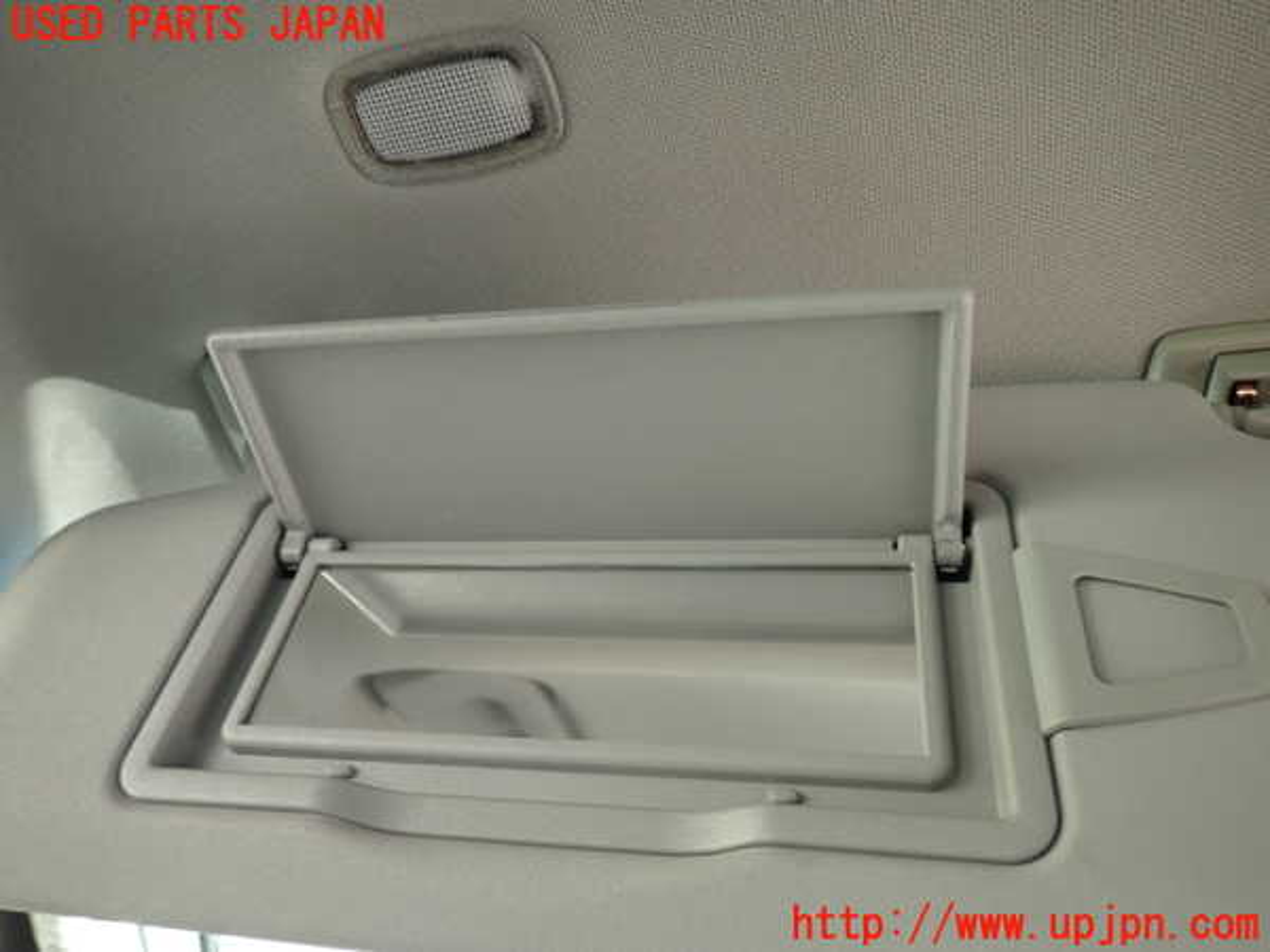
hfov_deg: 69.4
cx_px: 635
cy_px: 476
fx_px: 917
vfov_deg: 54.9
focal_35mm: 25
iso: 160
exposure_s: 1/125
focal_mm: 4.5
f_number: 2
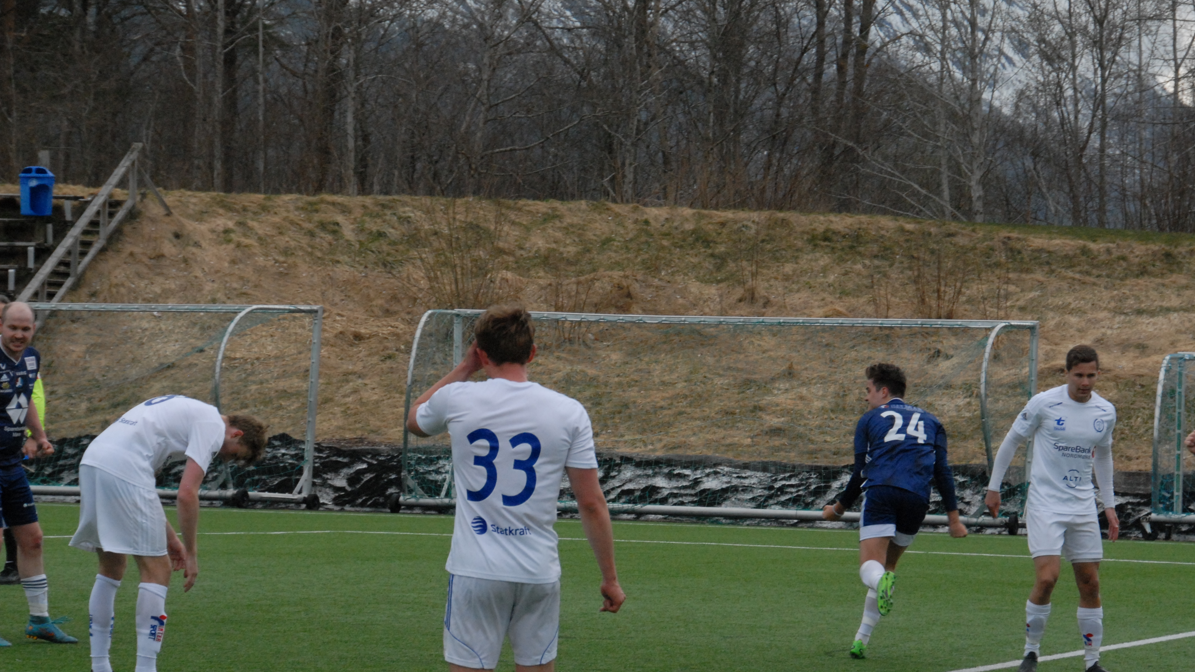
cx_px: 620
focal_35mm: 163
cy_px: 349
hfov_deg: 13.2
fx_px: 5165
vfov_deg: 7.4
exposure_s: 1/500
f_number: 11
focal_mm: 90
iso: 1000
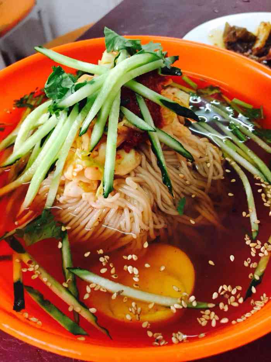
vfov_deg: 61.7
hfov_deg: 48.2
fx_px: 303
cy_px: 181
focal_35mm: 29
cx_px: 136
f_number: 2.2
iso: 200
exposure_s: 1/30
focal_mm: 4.15
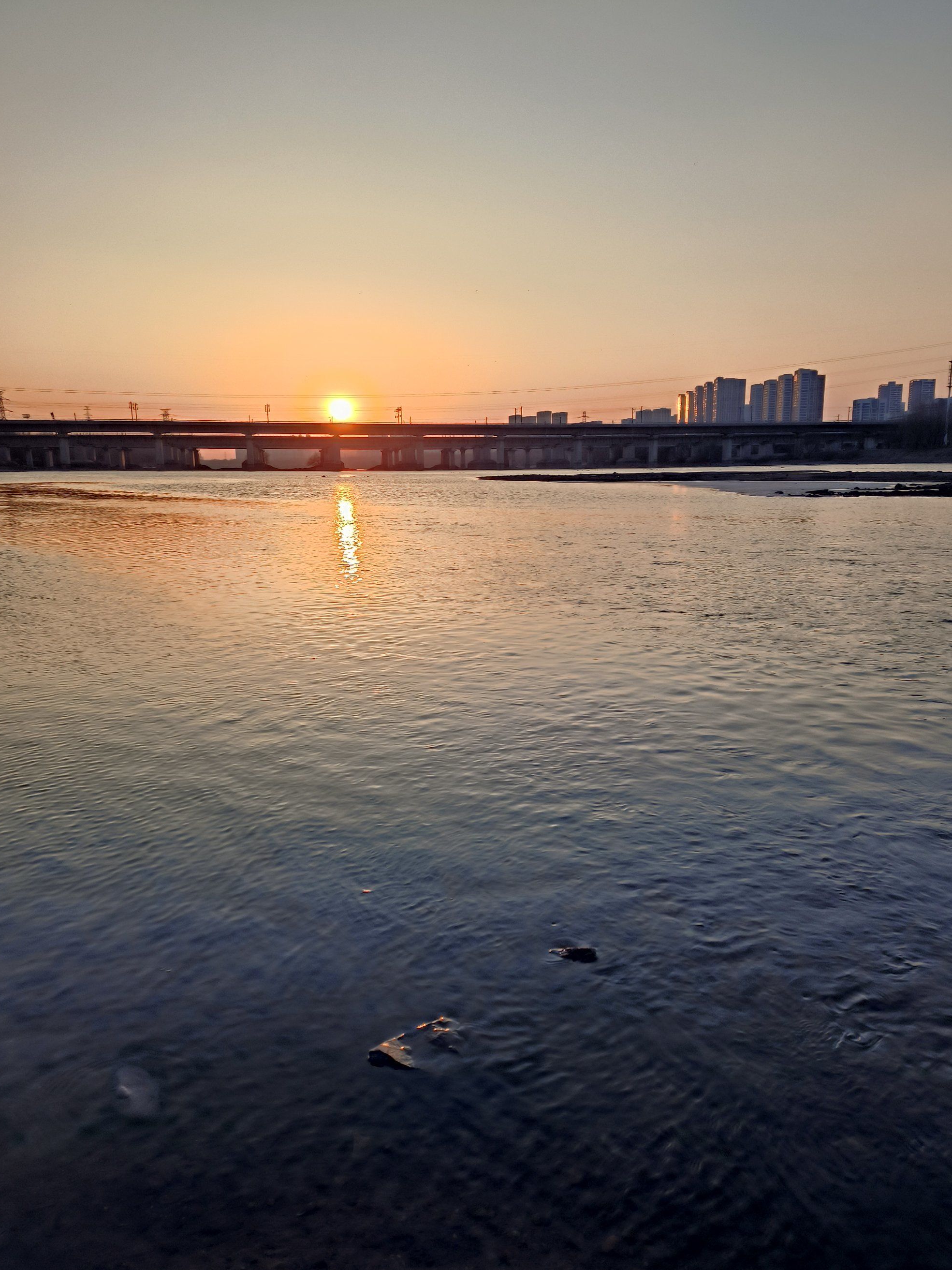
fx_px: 954
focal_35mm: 26
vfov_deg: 67.3
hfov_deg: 53.0
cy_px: 657
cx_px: 491
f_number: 1.79
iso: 56
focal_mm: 4.71
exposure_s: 1/400
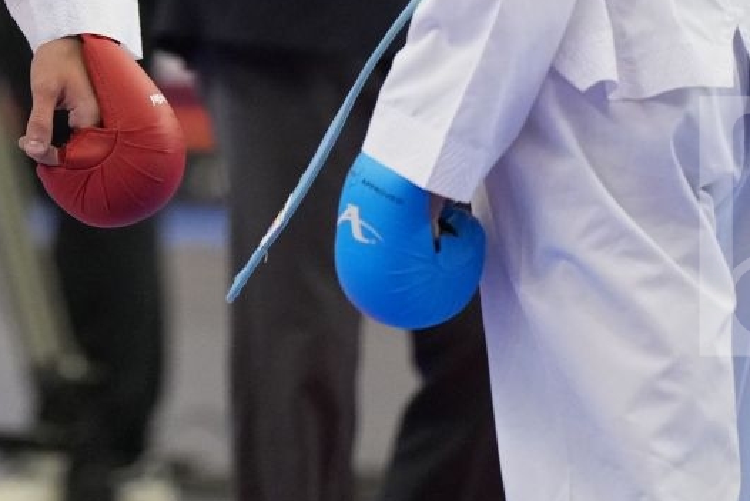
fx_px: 14253
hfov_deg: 3.0
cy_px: -281
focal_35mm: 684
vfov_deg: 2.0
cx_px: -134
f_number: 2.8
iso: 3200
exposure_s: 1/1000
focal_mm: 200
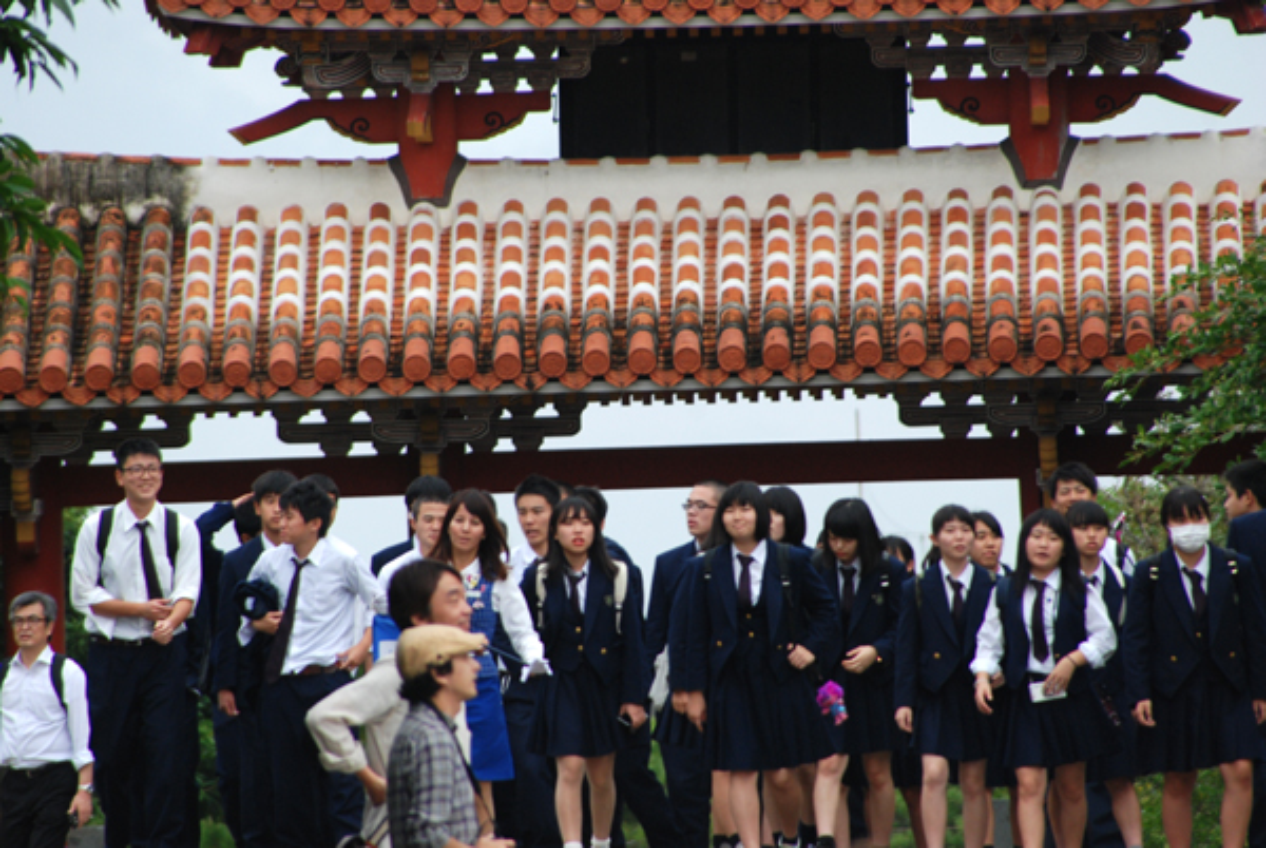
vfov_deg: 3.1
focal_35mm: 450
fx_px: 15848
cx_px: 633
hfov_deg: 4.6
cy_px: 424
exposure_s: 1/200
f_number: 6.3
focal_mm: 300
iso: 400
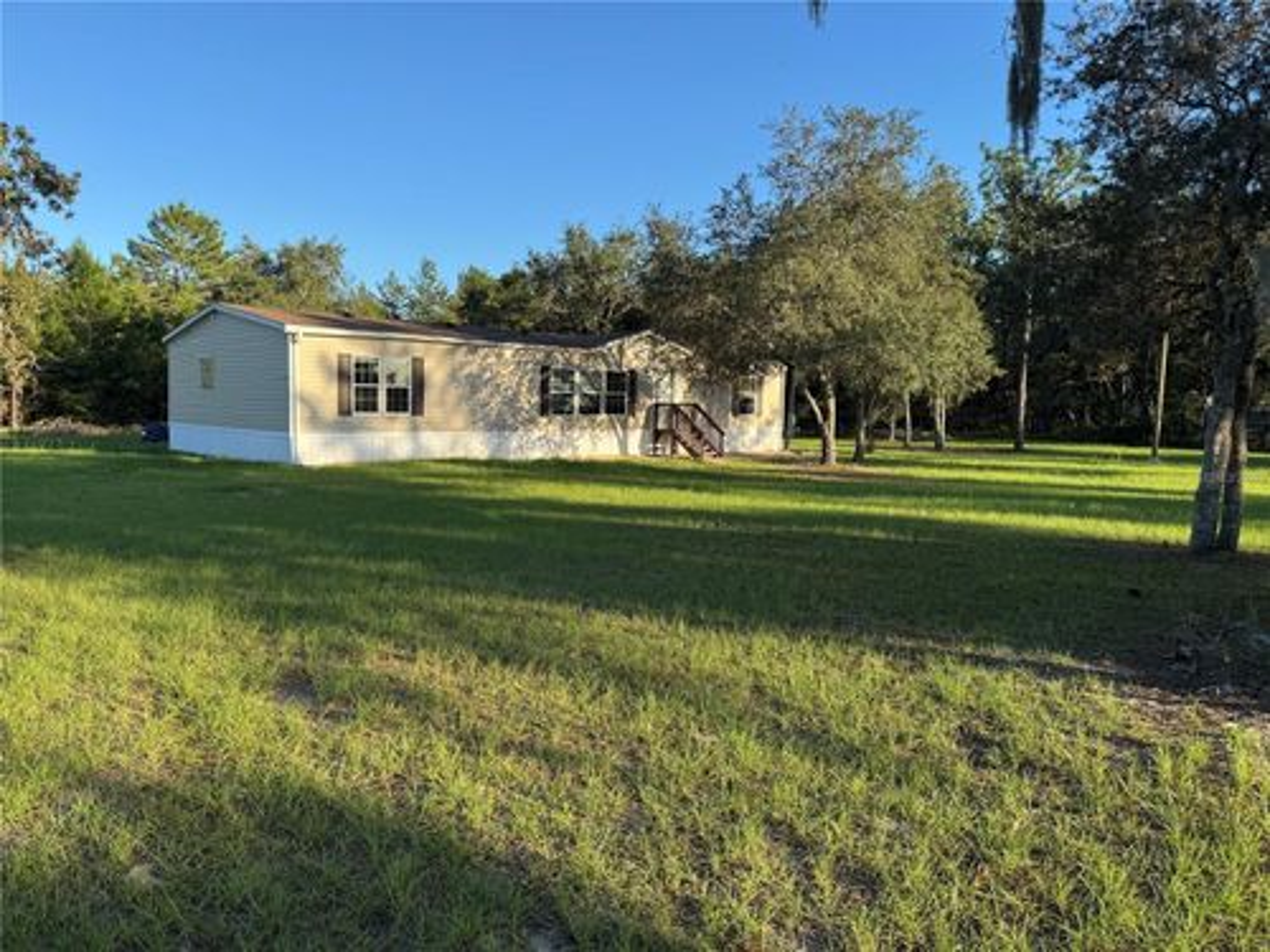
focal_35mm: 24
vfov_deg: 56.8
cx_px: 635
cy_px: 476
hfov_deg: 71.6
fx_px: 881
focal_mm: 6.76
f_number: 1.78
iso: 80
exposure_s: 1/1637
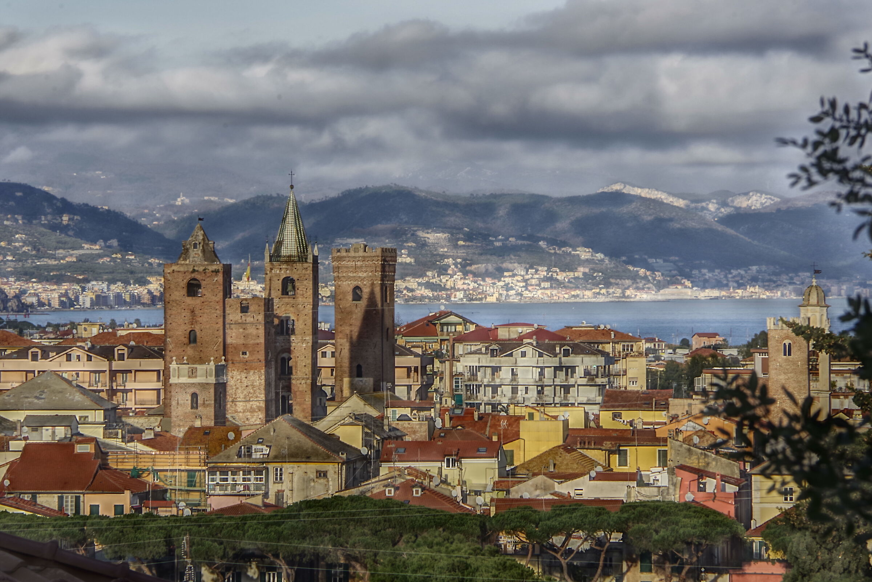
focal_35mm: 202
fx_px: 4893
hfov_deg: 10.2
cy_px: 291
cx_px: 436
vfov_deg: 6.8
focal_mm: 135
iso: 200
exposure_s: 1/100
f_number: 18
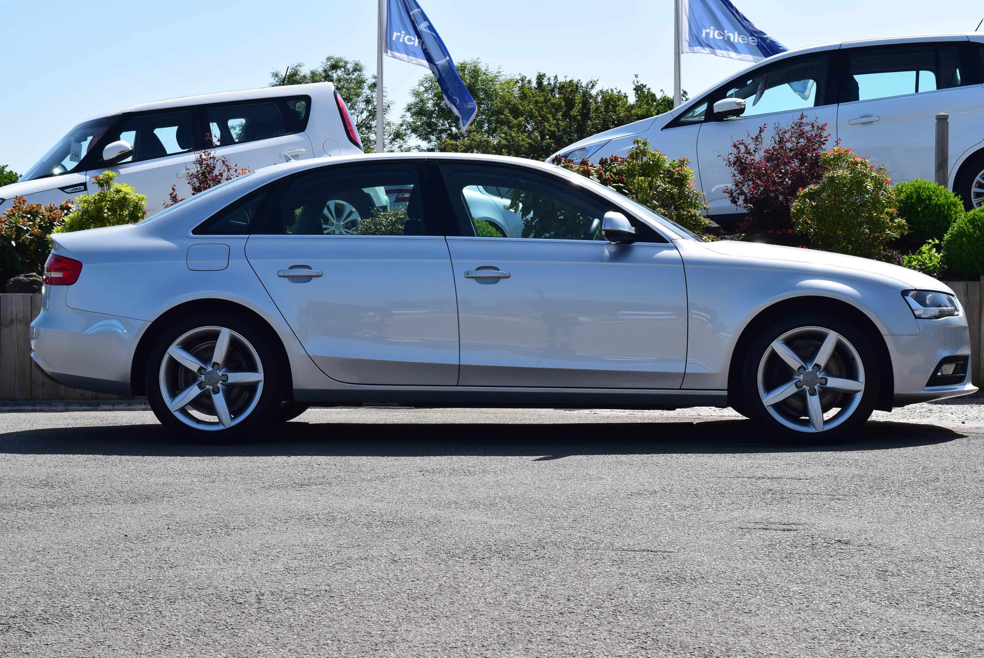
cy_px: 329
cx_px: 492
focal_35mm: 72
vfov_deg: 19.0
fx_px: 1969
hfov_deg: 28.1
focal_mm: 48
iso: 320
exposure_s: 1/500
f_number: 11
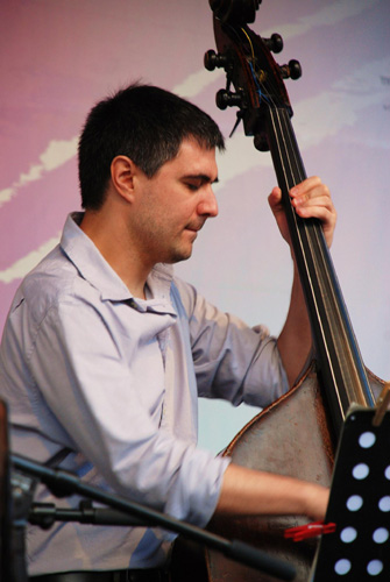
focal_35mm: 202
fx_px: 3279
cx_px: 195
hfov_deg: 6.8
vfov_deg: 10.1
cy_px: 291
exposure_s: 1/60
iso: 400
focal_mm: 135
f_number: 5.6
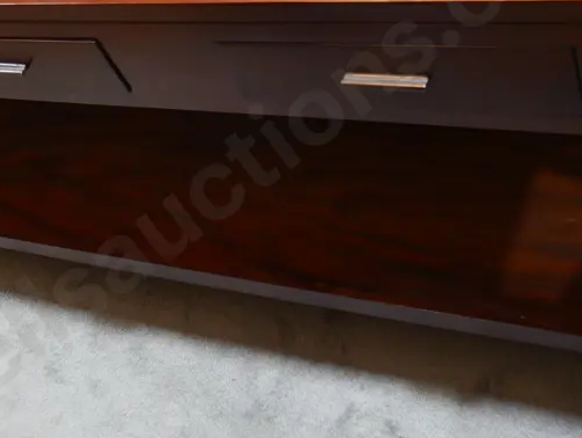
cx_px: 177
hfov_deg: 33.4
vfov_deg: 25.7
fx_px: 959
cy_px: 221
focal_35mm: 57
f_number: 3.5
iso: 640
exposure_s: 1/60
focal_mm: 14
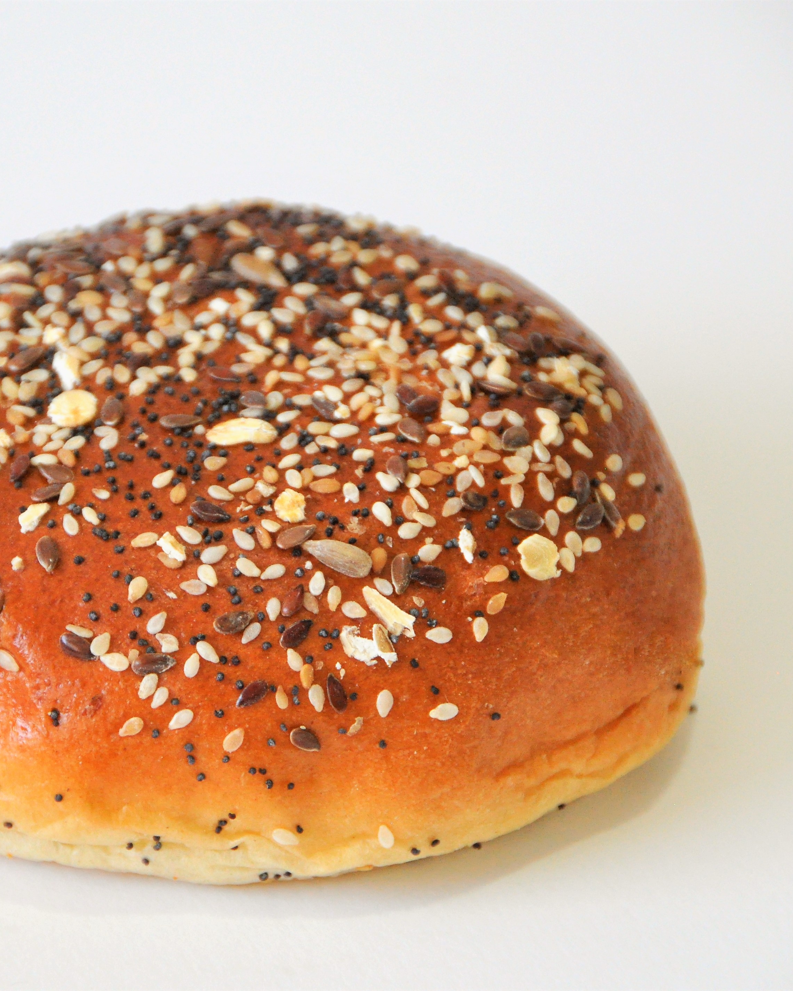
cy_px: 496
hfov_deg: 3.7
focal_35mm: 424
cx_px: 245
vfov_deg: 4.6
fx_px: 12440
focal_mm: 200
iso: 1600
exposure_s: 1/250
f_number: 5.6
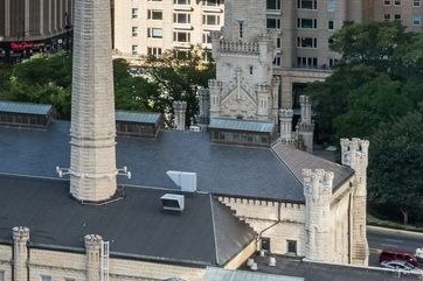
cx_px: -310
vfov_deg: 8.5
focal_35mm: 157
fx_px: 1844
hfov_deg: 12.1
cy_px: -190
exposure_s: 1/125
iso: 200
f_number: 9.5
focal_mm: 23.5
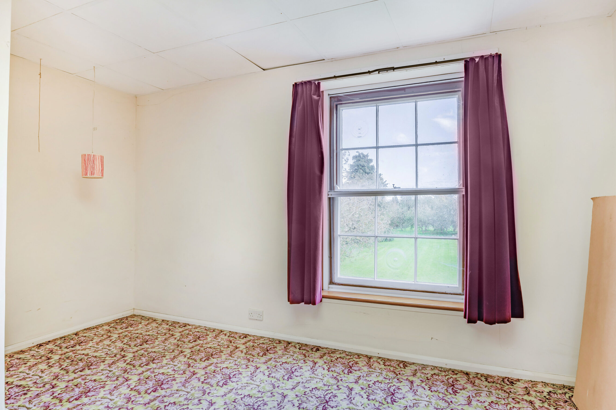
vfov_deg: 67.4
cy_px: 198
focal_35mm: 18
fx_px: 308
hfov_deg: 89.8
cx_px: 332
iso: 100
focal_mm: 16
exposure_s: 1/13
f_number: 11
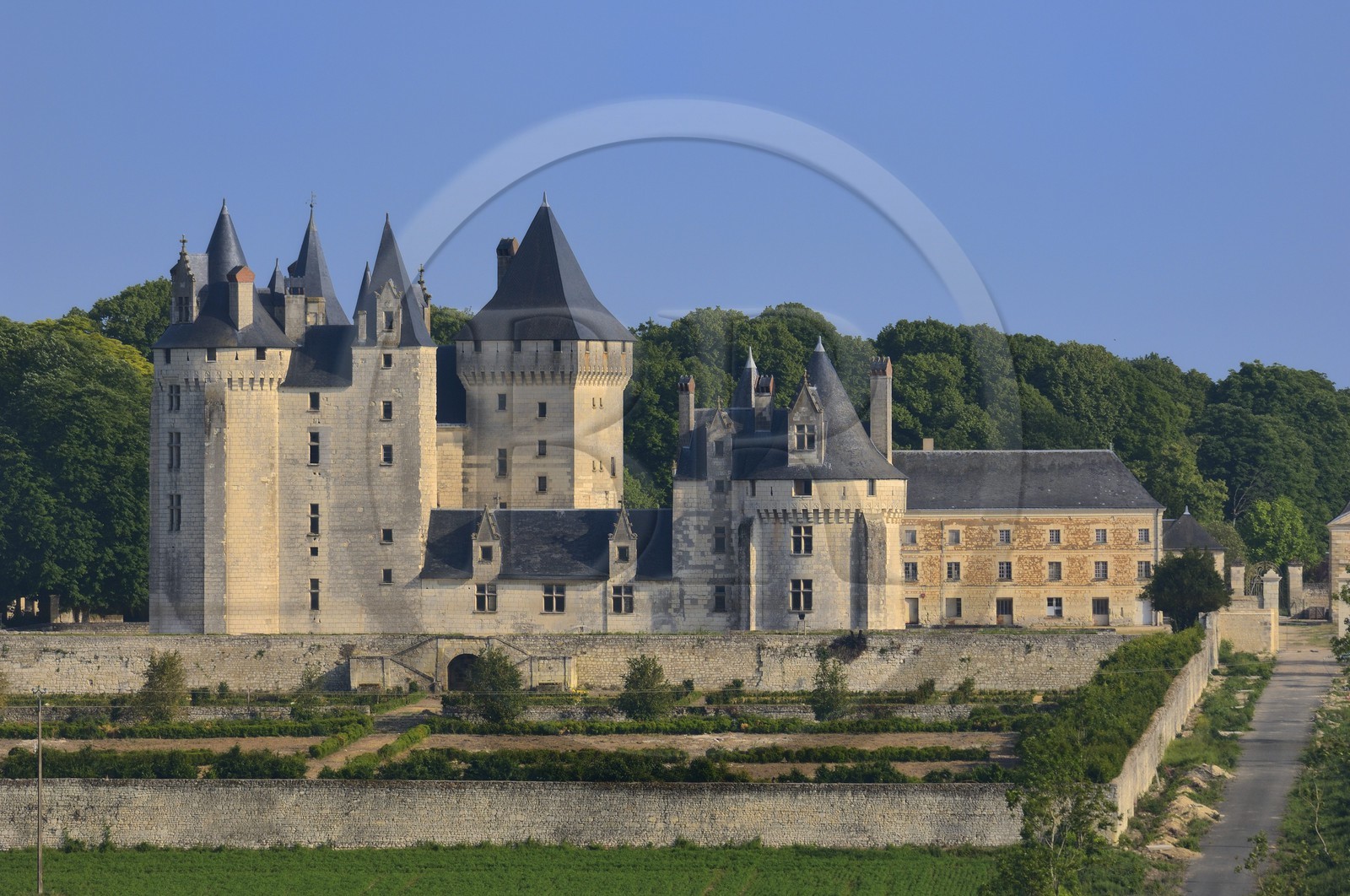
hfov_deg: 4.6
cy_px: 448
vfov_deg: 3.0
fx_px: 16851
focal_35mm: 450
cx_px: 675
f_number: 5
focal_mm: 300
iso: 100
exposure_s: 1/640
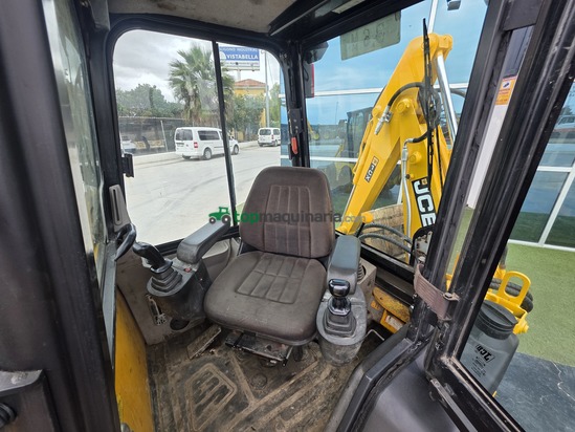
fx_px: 216
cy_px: 216
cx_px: 288
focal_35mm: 13
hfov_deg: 106.2
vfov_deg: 89.9
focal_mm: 2.2
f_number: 1.9
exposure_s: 1/290
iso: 40
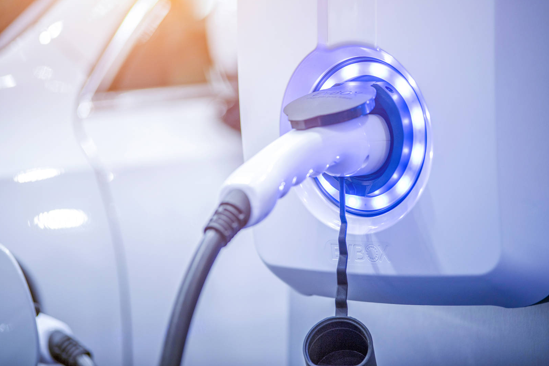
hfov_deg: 12.0
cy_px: 183
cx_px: 275
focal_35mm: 171
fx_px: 2608
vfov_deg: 8.0
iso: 500
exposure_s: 1/400
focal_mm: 170
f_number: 2.8
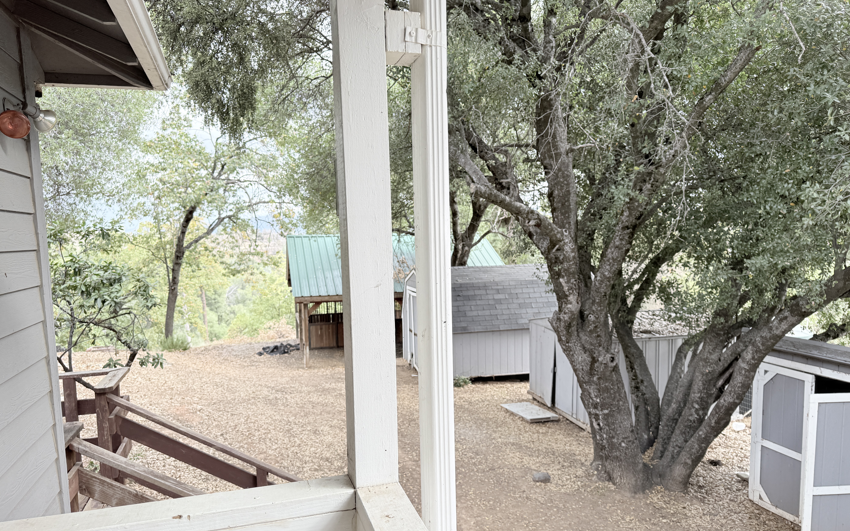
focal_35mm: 26
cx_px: 429
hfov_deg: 70.4
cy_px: 291
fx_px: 602
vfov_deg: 47.5
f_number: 1.78
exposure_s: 1/426
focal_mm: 6.76
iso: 80
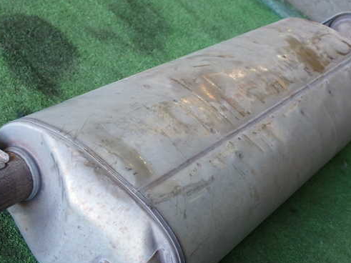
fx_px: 669
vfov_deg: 22.2
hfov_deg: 29.4
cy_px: 130
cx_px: 195
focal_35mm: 66
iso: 320
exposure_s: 1/50
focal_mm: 9.65
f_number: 3.3
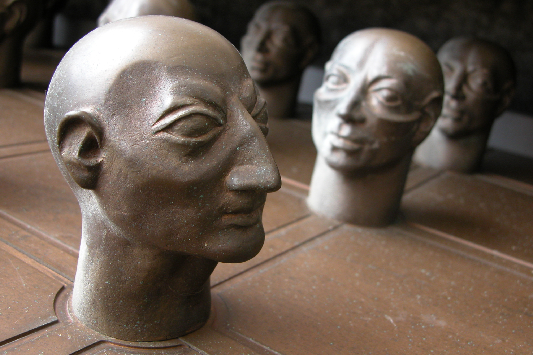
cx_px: 267
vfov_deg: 30.5
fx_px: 651
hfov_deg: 44.5
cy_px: 182
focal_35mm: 44
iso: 100
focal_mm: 10.7
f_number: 2.9
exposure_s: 1/36.9
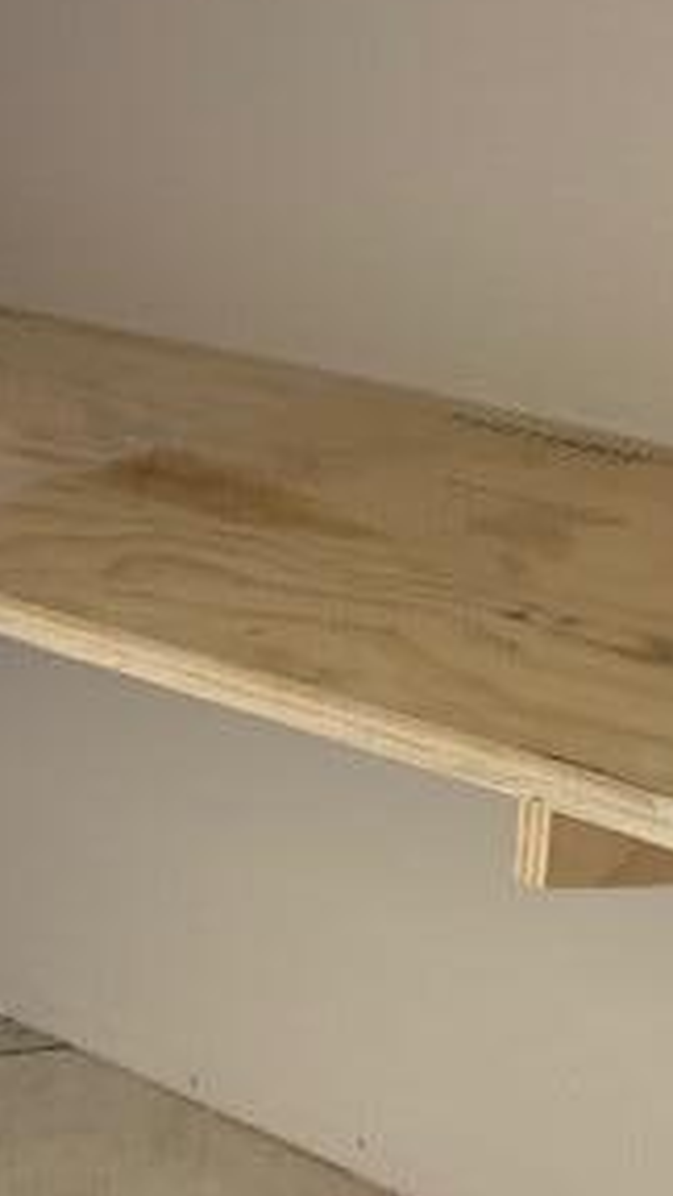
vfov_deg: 32.8
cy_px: 336
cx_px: 586
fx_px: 1999
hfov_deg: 18.8
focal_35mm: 63
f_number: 1.8
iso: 500
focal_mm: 4.25
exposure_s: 1/30
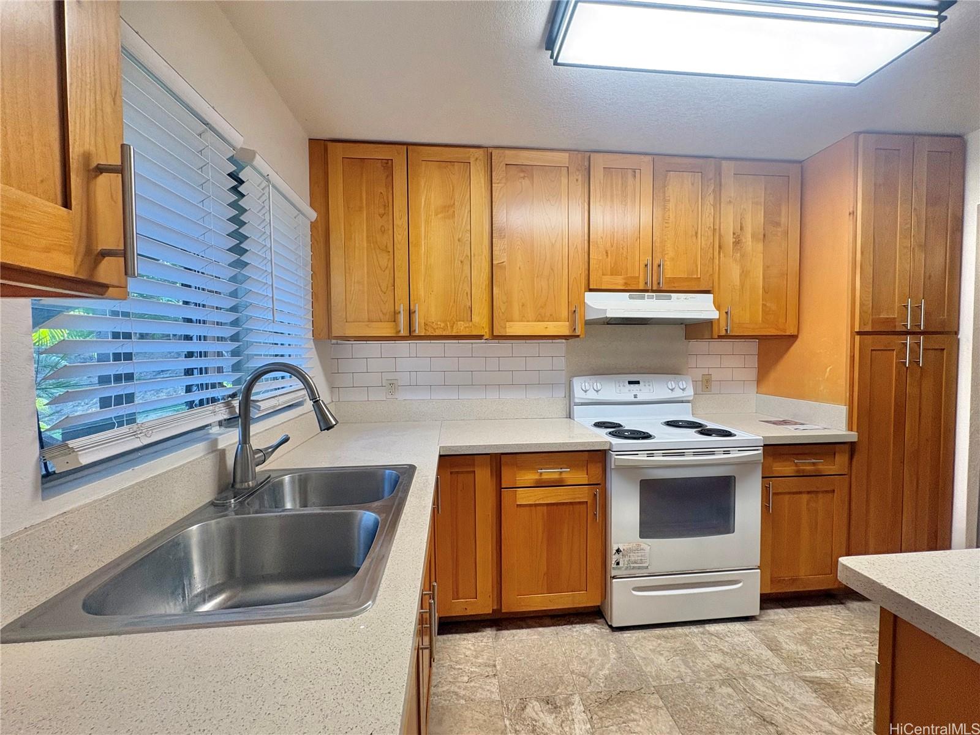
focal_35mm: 14
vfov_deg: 85.7
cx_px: 490
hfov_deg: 102.1
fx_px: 396
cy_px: 368
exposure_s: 1/120
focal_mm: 2.22
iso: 200
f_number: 2.2
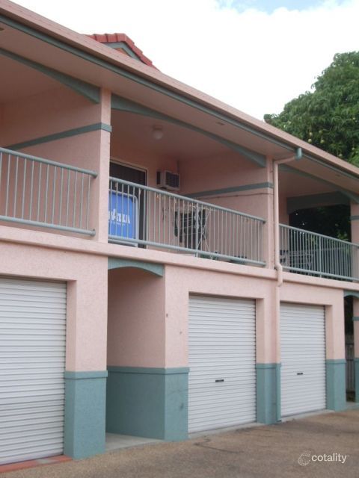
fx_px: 691
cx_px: 180
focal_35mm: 50
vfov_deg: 38.2
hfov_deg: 29.1
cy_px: 239
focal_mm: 8.2
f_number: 5
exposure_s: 1/125
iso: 50
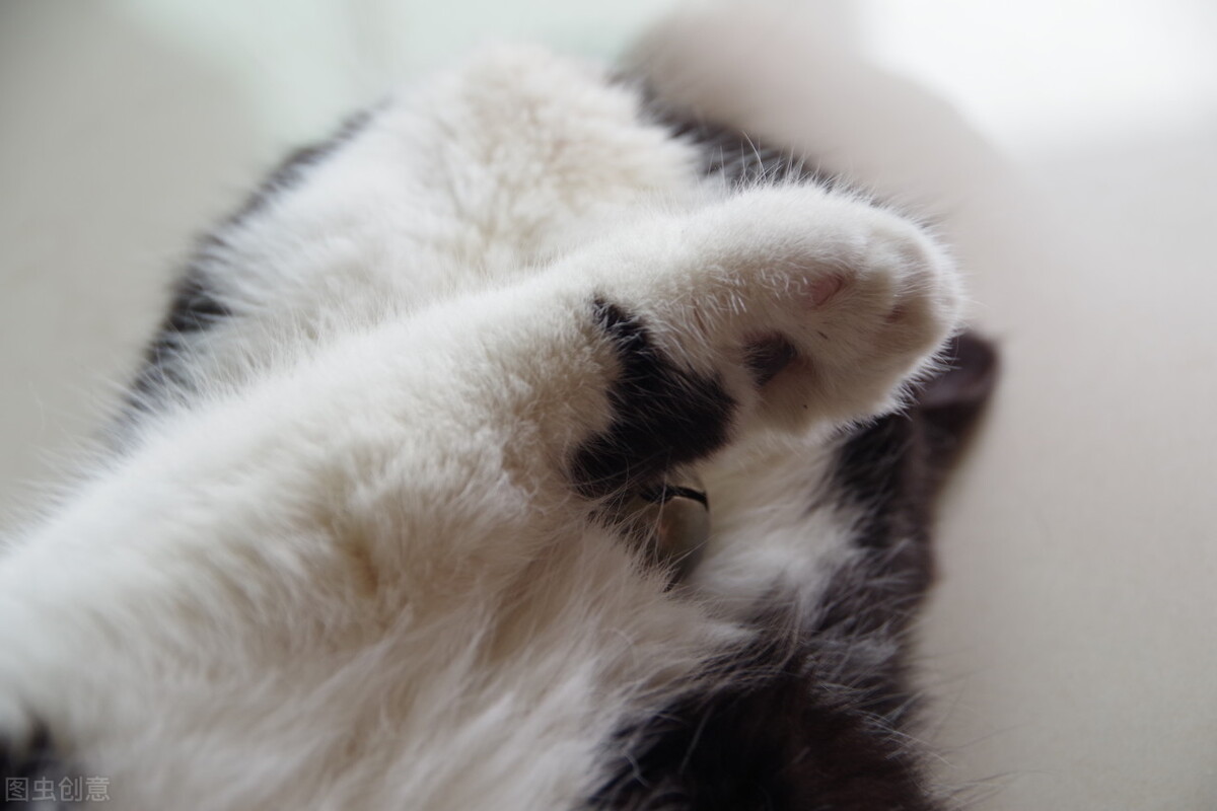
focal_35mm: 102
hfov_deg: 20.0
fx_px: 3448
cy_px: 406
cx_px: 608
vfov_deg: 13.4
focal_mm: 68
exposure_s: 1/13
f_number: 5.6
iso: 400
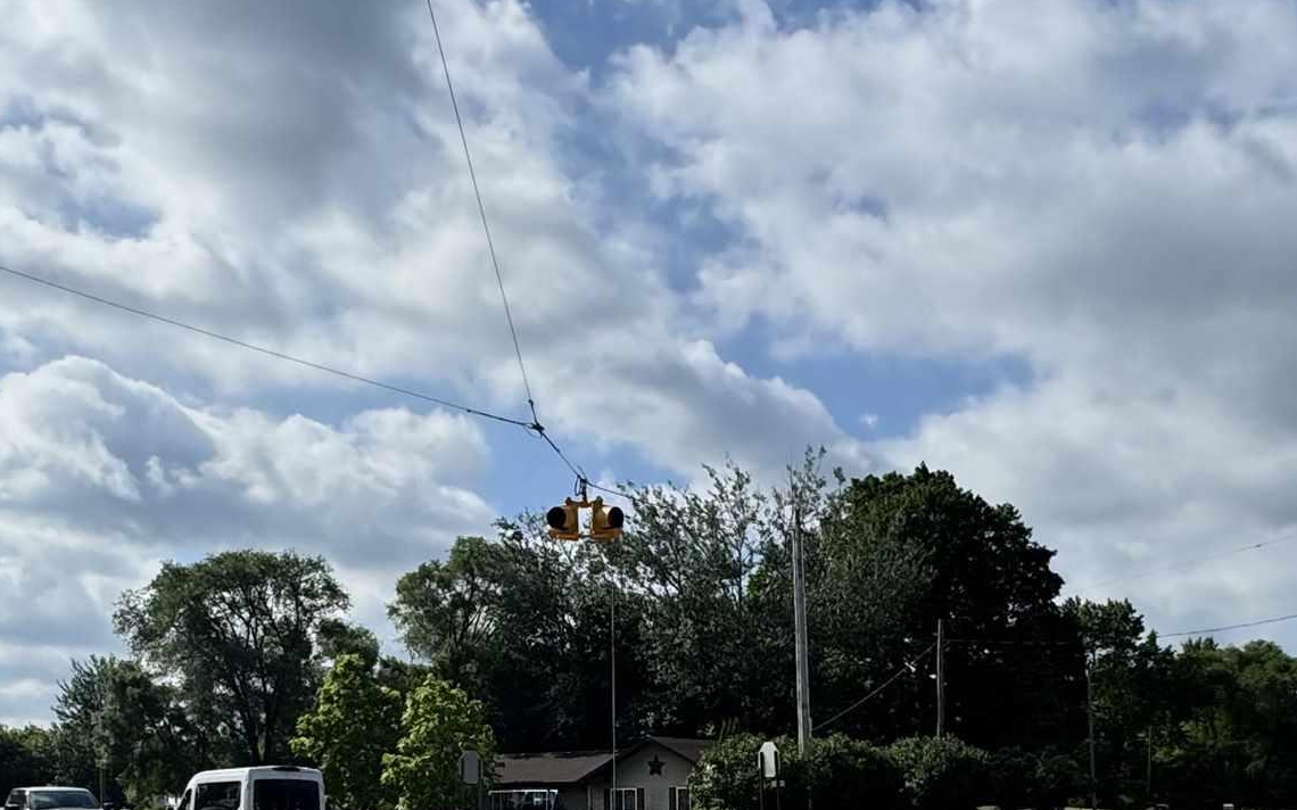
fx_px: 1414
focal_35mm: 40
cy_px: 834
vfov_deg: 29.6
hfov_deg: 49.1
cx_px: 559
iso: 50
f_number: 2.2
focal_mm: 2.22
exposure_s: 1/3906
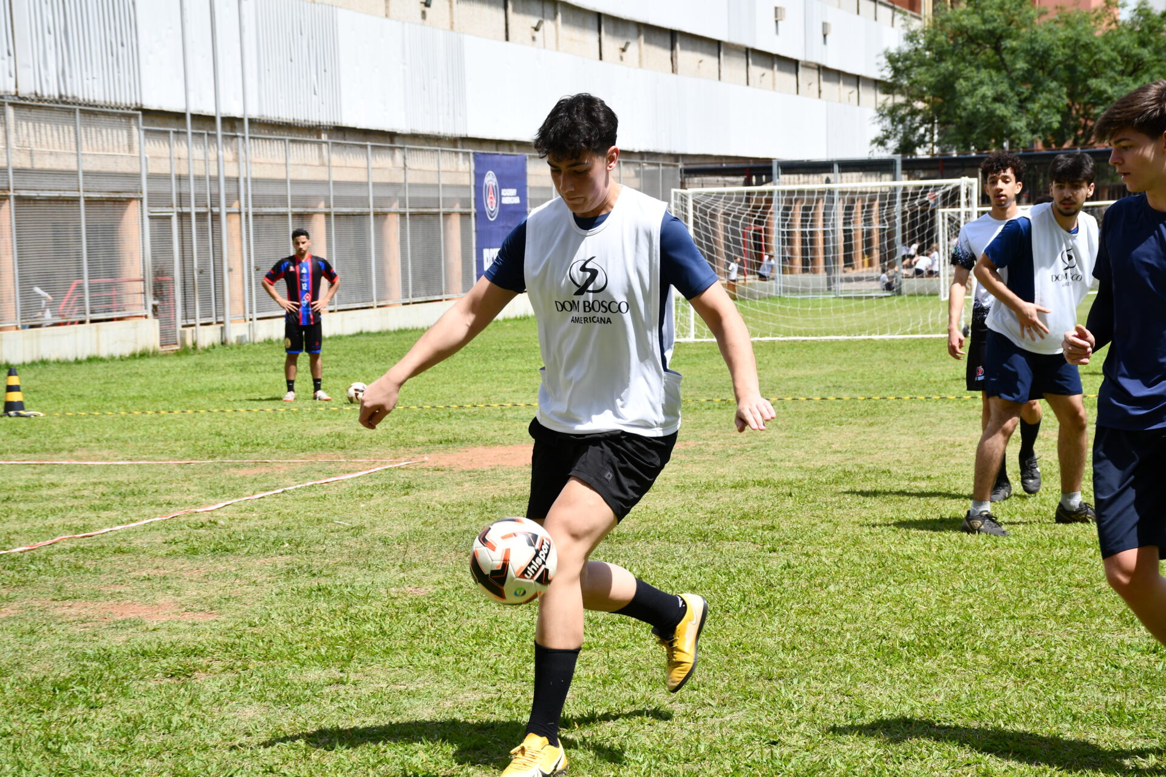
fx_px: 2915
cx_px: 583
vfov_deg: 15.2
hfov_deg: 22.6
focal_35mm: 90
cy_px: 388
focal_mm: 60
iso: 200
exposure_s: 1/500
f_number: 8
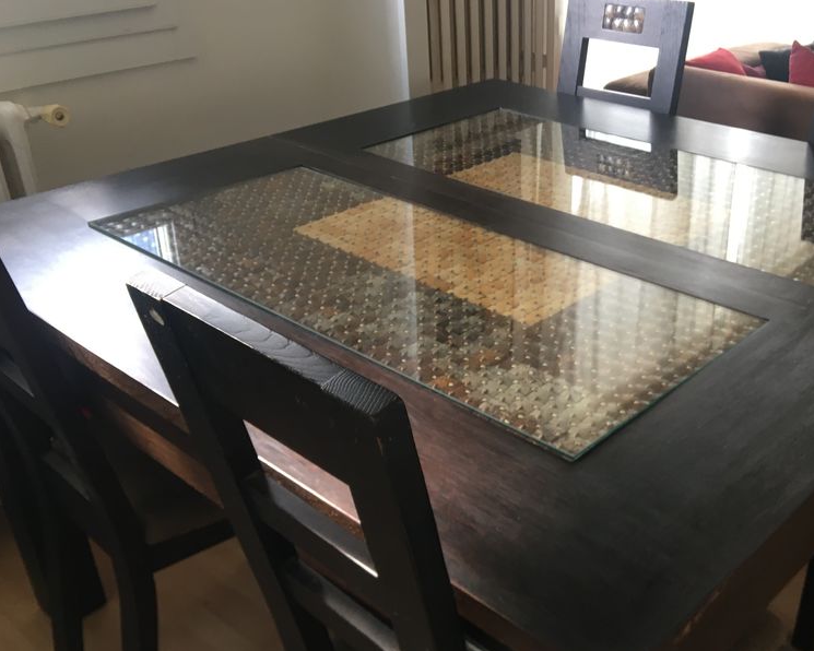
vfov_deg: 39.0
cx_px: 526
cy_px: 392
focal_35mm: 38
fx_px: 915
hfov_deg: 47.3
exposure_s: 1/33
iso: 80
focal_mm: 4.15
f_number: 2.2
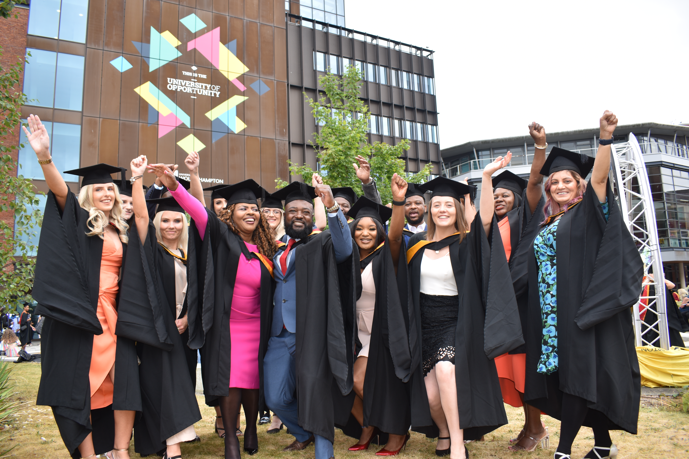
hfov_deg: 67.4
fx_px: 517
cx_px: 344
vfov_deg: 47.9
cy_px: 230
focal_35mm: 27
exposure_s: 1/200
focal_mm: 18
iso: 125
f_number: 5
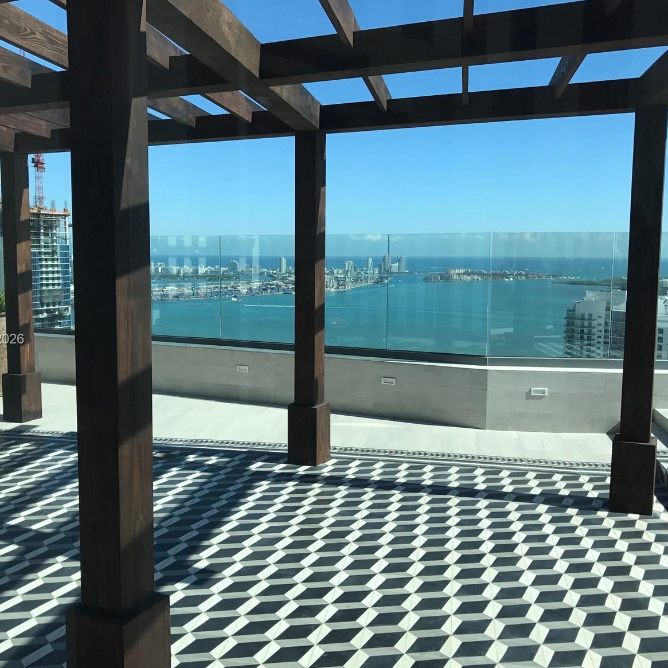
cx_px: 304
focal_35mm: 34
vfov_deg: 48.4
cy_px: 340
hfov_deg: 48.4
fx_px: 742
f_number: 1.8
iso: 20
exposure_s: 1/2660
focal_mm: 3.99
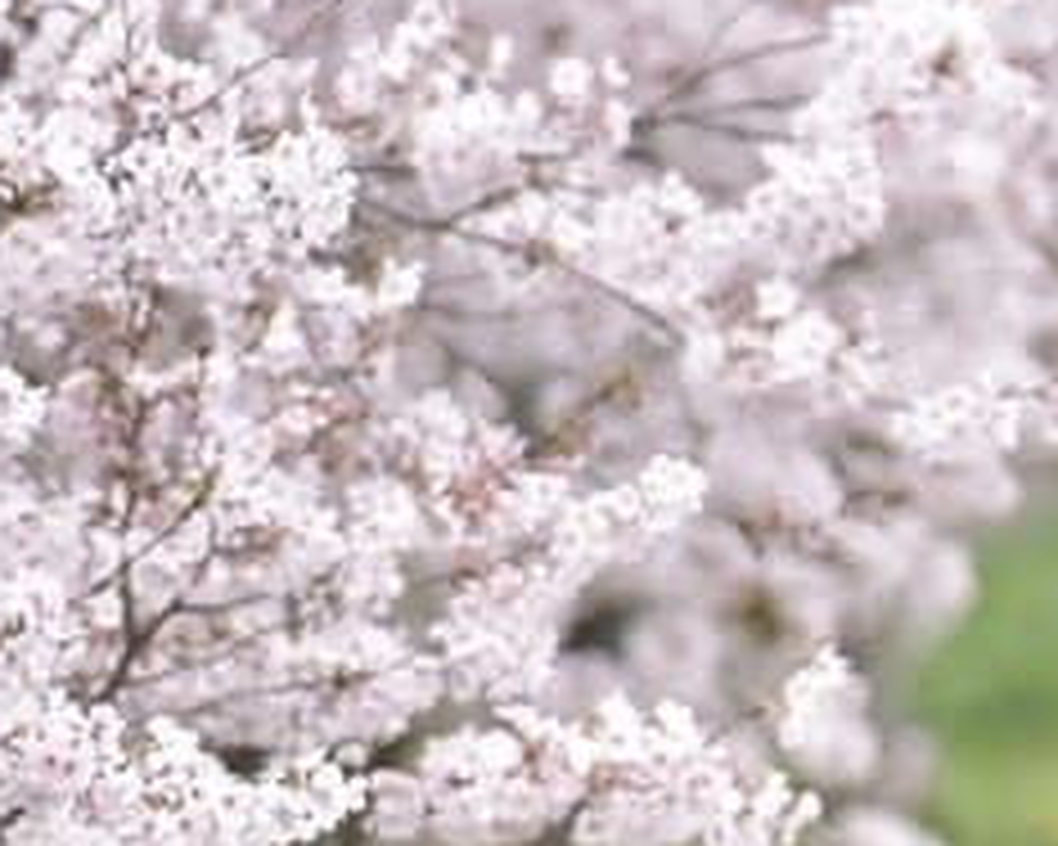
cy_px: 529
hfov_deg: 1.2
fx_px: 50539
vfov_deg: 1.0
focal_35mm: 1614
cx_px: 2539
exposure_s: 1/2500
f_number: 5.6
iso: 1000
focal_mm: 280
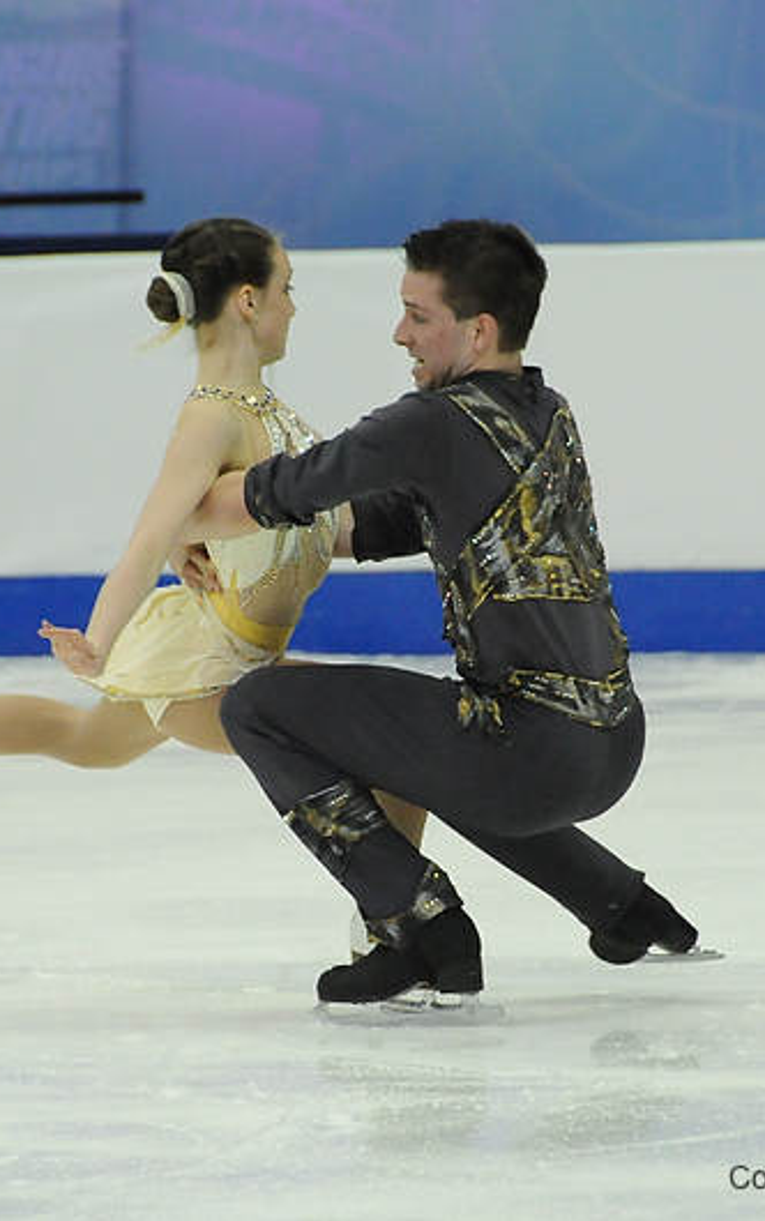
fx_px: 15353
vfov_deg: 4.6
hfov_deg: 2.9
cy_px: 612
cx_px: 369
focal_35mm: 461
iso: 3200
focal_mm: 200
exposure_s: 1/800
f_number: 5.6
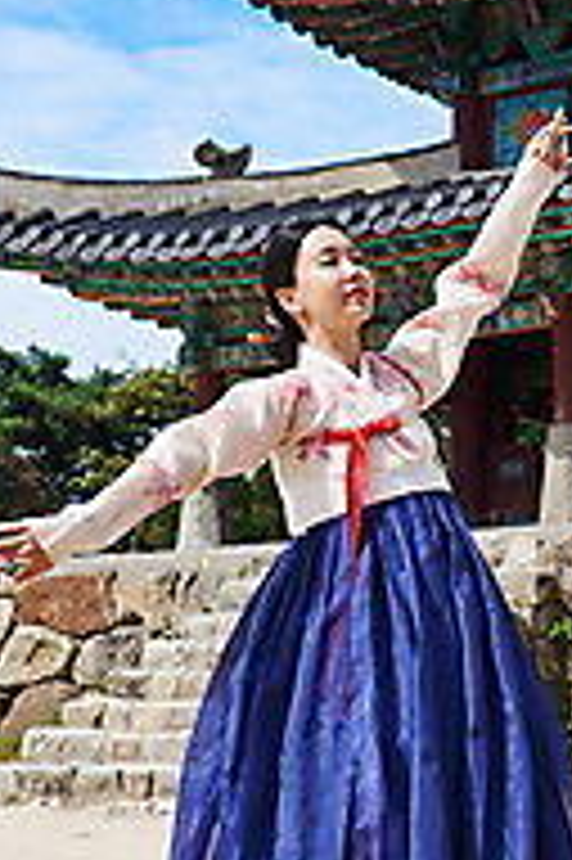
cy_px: 432
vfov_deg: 23.1
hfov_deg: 15.4
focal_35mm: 88
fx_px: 2101
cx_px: 439
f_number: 4.5
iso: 100
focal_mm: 42
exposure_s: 1/1000
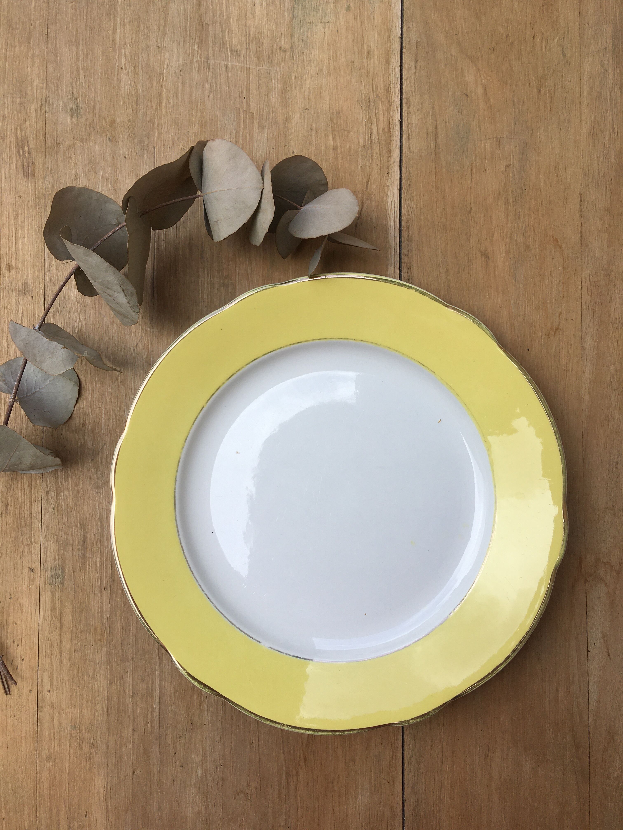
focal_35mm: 29
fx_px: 696
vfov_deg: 61.7
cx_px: 312
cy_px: 415
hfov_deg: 48.2
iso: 25
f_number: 2.2
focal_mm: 4.15
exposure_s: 1/836
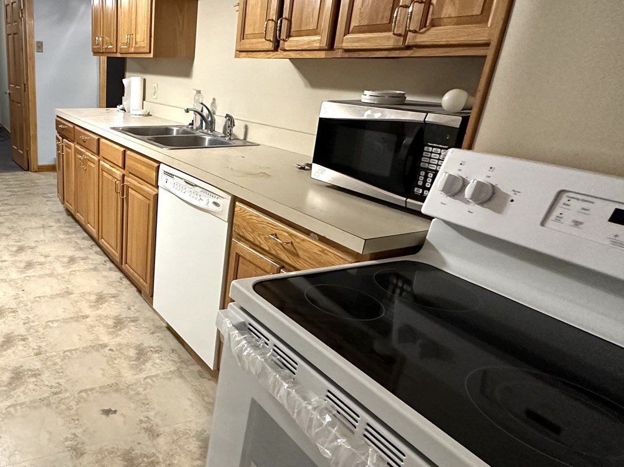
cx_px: 124
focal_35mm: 27
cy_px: 241
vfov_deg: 51.3
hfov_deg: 60.1
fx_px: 487
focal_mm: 2.22
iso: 500
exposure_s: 1/60
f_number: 2.2
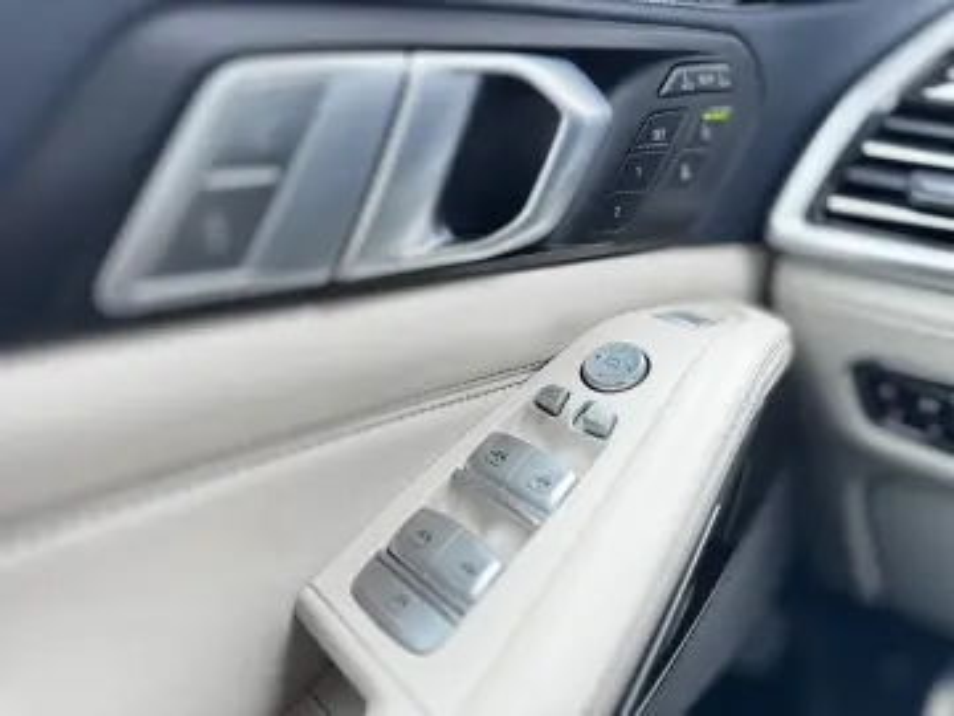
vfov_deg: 56.8
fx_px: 661
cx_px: 477
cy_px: 358
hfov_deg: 71.6
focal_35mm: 24
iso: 200
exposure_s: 1/121
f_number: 1.78
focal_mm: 6.76
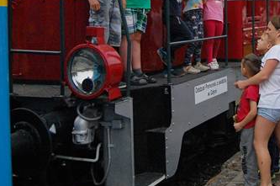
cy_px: 1
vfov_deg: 20.8
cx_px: 219
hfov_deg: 31.2
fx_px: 489
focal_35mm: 63
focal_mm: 20
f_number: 4.5
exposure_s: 1/4000
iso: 800
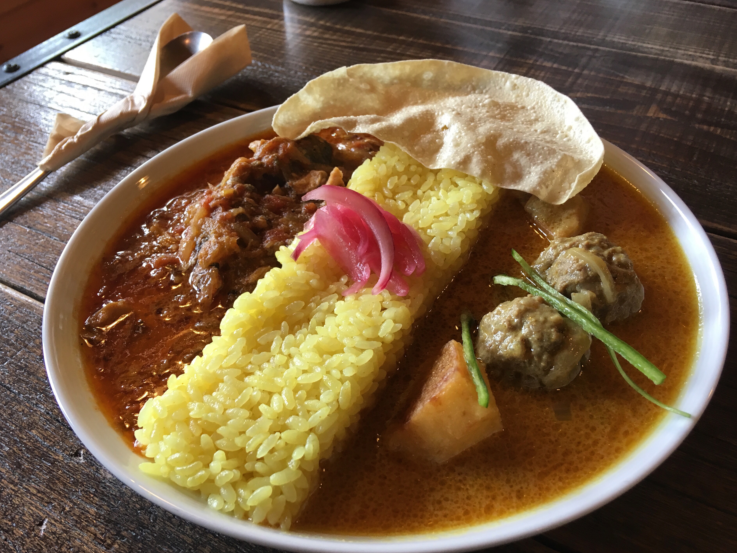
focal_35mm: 31
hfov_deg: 58.3
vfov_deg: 45.4
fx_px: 660
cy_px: 289
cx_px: 353
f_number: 2.2
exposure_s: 1/30
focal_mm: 4.15
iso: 32
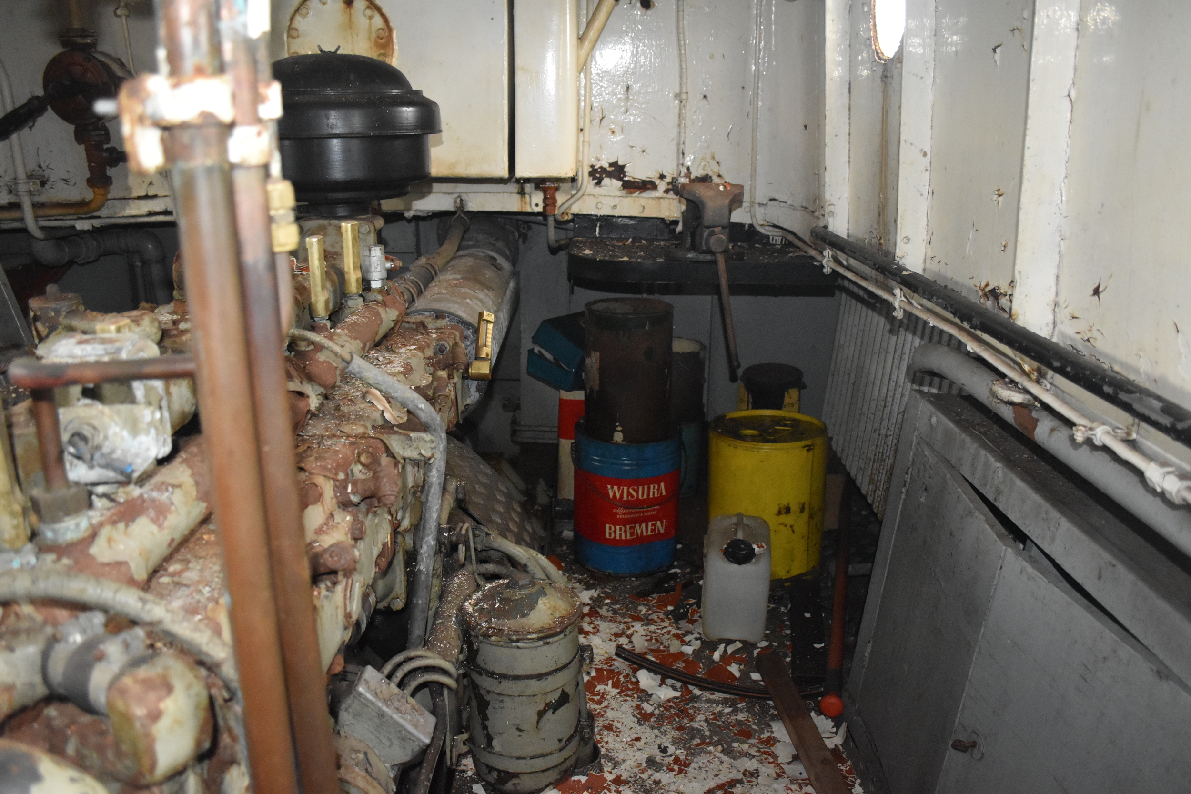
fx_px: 893
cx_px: 596
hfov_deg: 67.4
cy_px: 397
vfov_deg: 47.9
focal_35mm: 27
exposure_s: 1/60
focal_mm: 18
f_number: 3.5
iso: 4500
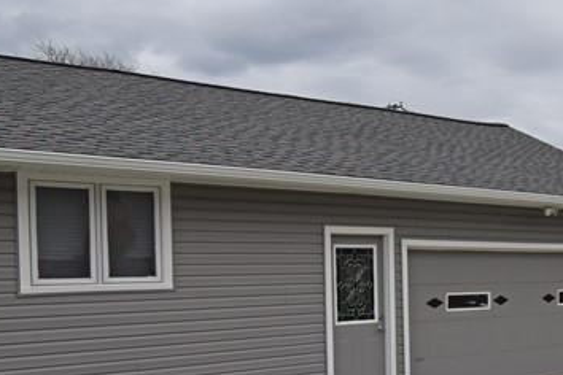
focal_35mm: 46
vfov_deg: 28.7
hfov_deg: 40.1
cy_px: 295
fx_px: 719
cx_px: 487
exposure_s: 1/320
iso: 200
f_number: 9
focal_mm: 10
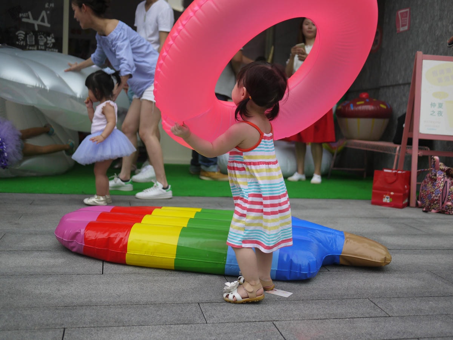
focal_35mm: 40
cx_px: 226
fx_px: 523
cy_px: 170
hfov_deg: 46.8
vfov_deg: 36.0
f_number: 1.7
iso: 160
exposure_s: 1/640
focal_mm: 20
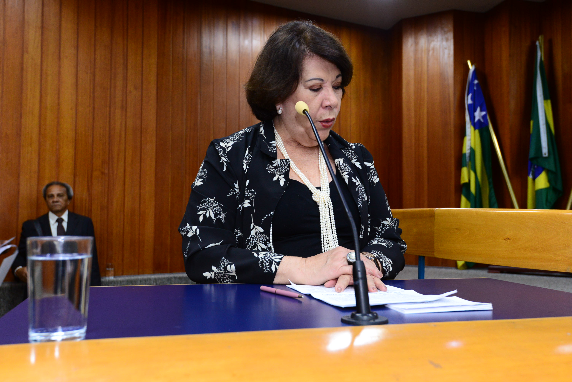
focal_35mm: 35
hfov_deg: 54.4
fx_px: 556
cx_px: 286
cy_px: 191
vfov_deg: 37.9
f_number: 5.6
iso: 2500
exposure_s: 1/60
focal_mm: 35
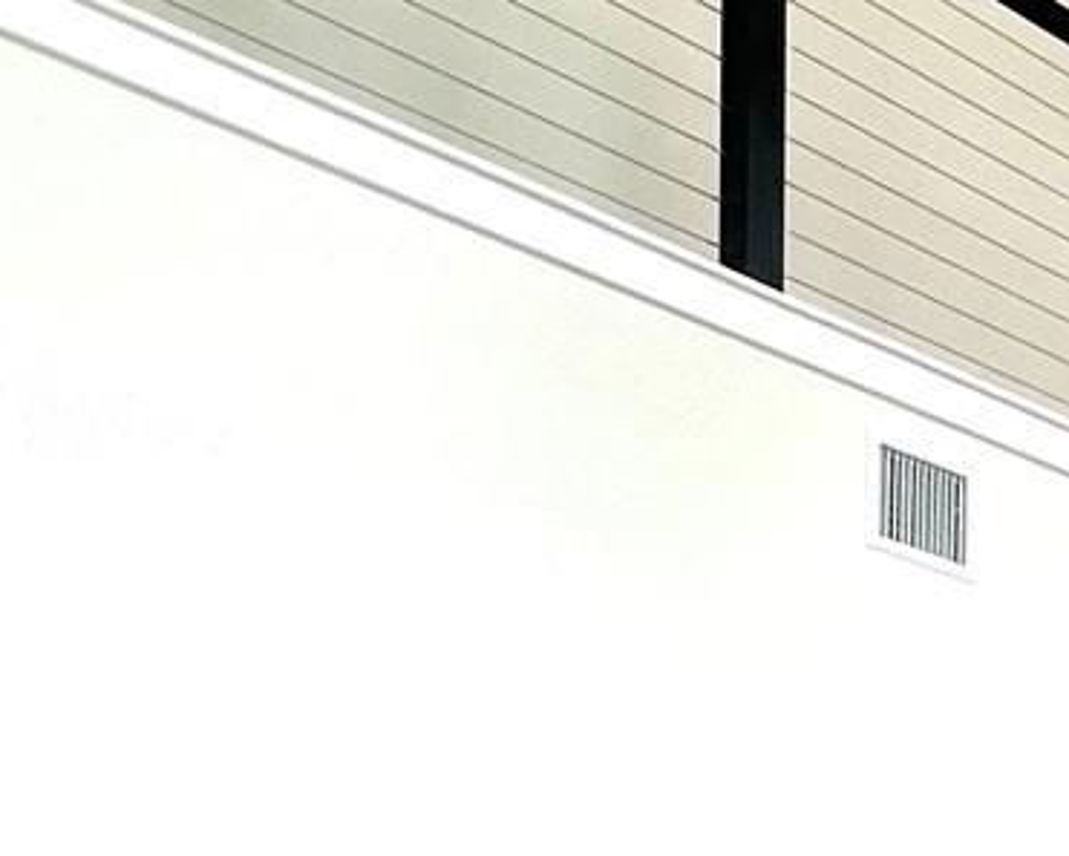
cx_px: 1372
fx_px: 2215
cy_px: 1406
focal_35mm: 70
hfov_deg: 24.0
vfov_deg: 18.5
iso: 32
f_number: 1.8
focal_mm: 1.57
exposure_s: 1/125
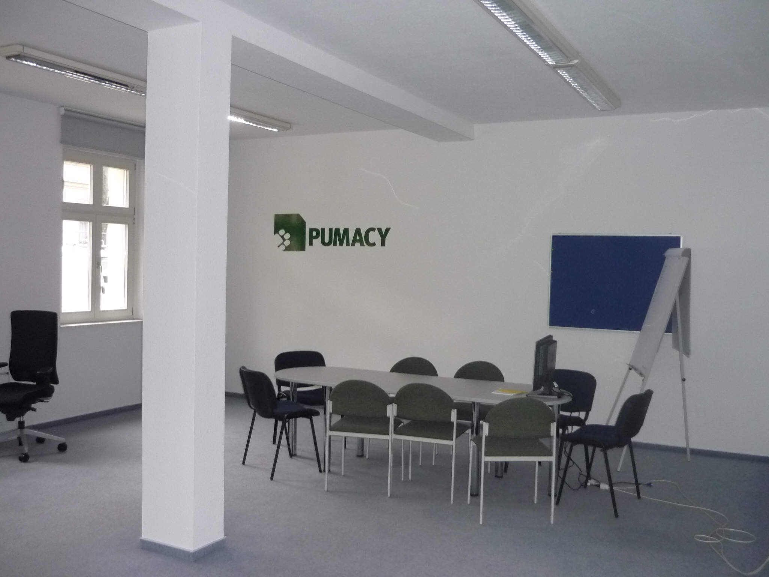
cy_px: 288
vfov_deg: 42.9
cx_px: 384
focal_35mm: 33
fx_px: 733
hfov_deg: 55.4
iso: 400
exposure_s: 1/30
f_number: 2.8
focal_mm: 5.5
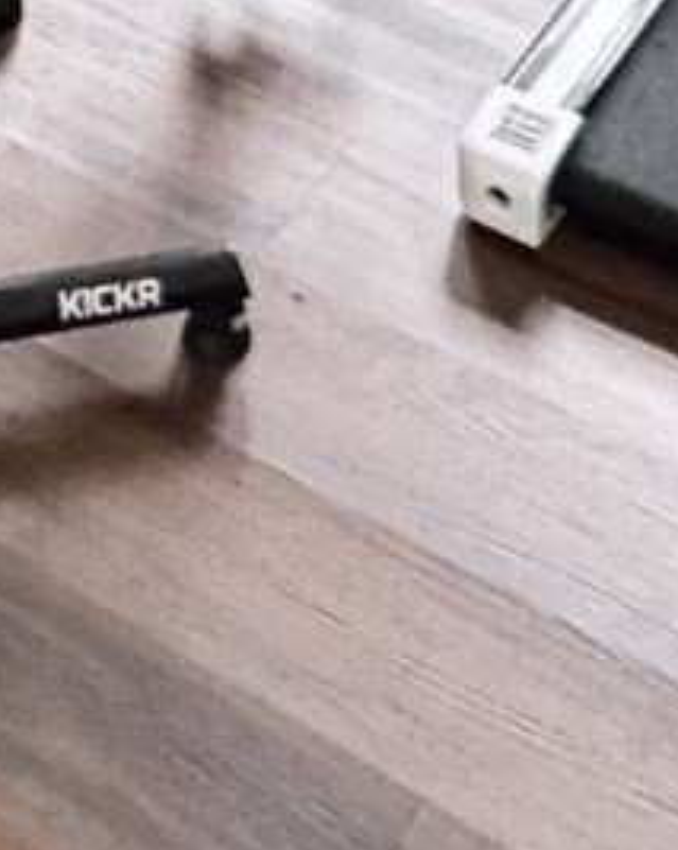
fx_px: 2638
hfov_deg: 14.3
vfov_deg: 14.0
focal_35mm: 105
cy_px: -1073
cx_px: -70
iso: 1000
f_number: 2.2
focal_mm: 2.22
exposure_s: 1/60
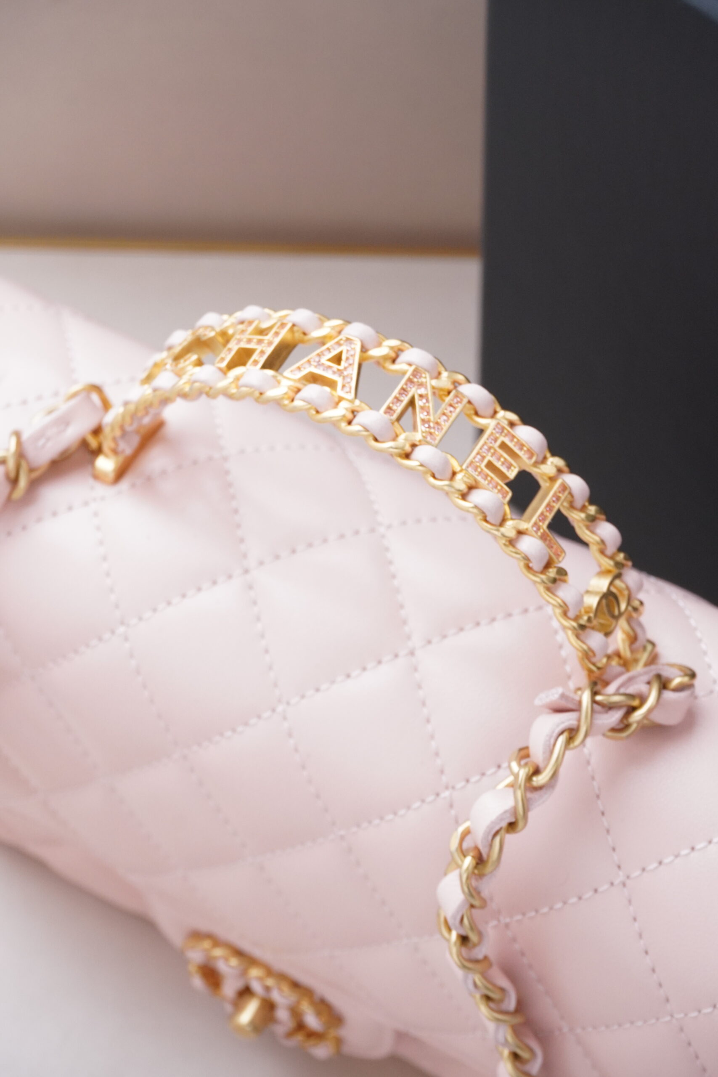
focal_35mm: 75
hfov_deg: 18.2
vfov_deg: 27.0
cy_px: 538
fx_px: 2243
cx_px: 359
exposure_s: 1/100
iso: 1600
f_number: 11
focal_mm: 50
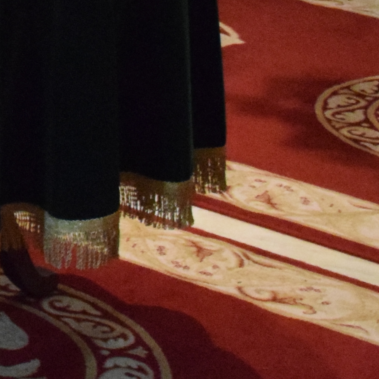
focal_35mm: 186
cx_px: -411
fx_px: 2304
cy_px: -389
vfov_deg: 8.9
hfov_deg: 8.8
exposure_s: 1/60
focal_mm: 22
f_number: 3.8
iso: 5000
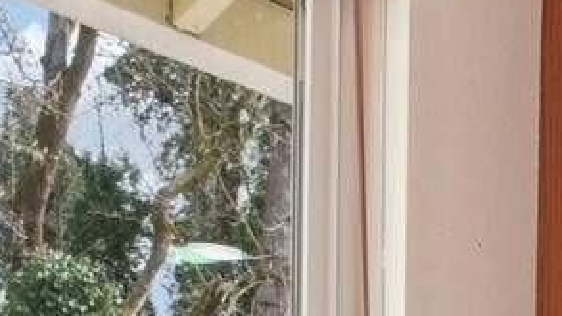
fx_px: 1446
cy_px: 725
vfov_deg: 10.8
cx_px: 883
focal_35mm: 97
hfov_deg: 18.9
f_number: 8
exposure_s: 1/80
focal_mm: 16
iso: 1600
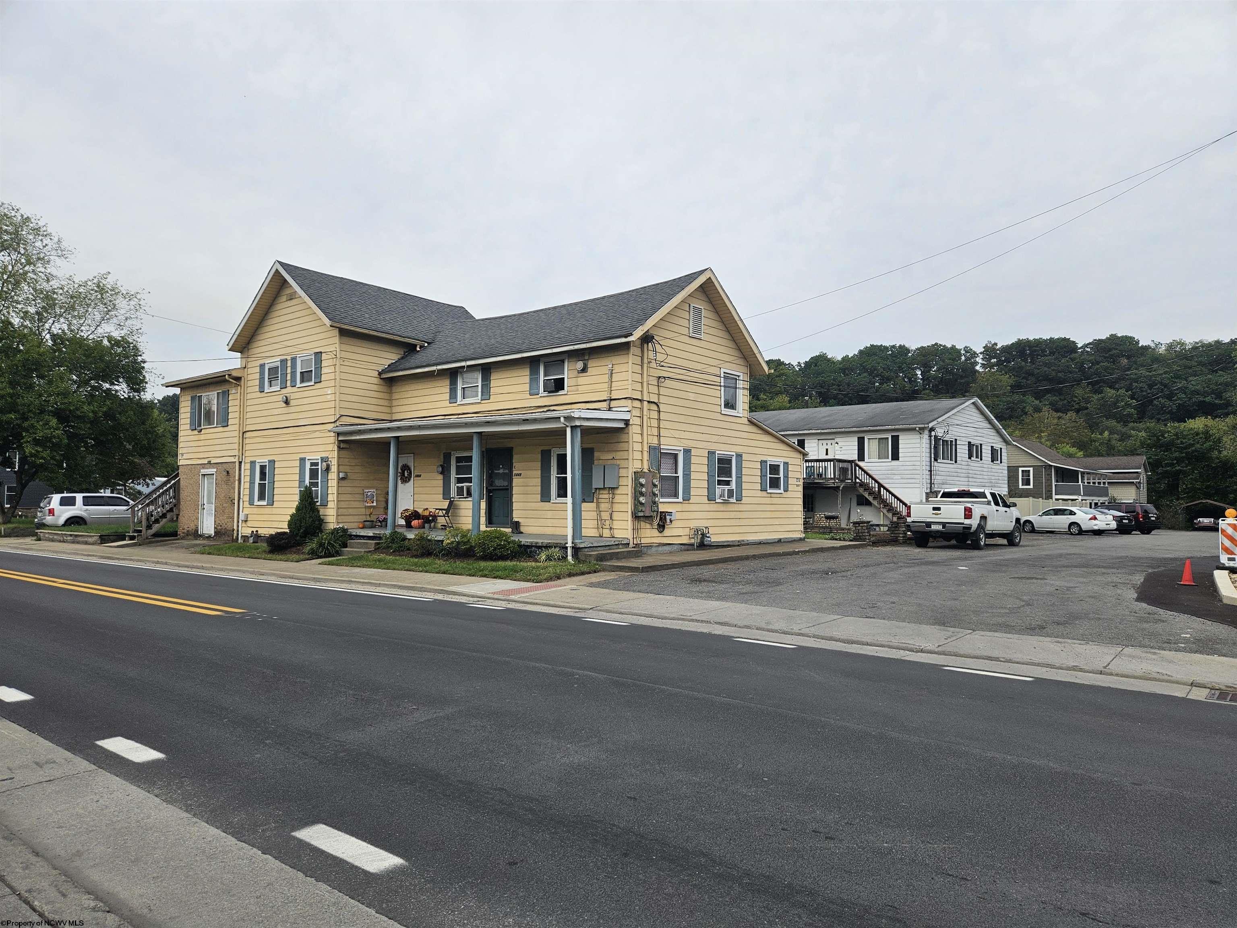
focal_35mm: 23
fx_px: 822
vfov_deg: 58.9
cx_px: 618
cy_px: 464
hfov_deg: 73.9
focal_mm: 5.4
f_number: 1.8
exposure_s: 1/1258
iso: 25
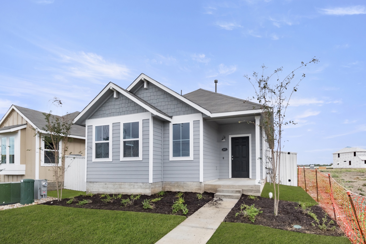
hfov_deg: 53.2
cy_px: 122
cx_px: 183
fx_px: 366
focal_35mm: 36
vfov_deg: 36.8
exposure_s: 1/1250
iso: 400
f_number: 8
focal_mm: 24
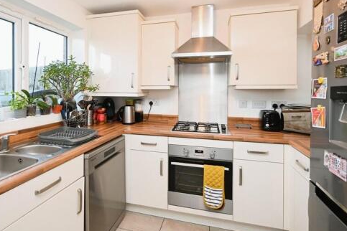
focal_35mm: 19
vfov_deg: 64.2
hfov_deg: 86.8
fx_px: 183
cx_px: 161
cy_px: 97
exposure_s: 1/60
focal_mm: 14
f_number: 4
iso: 450
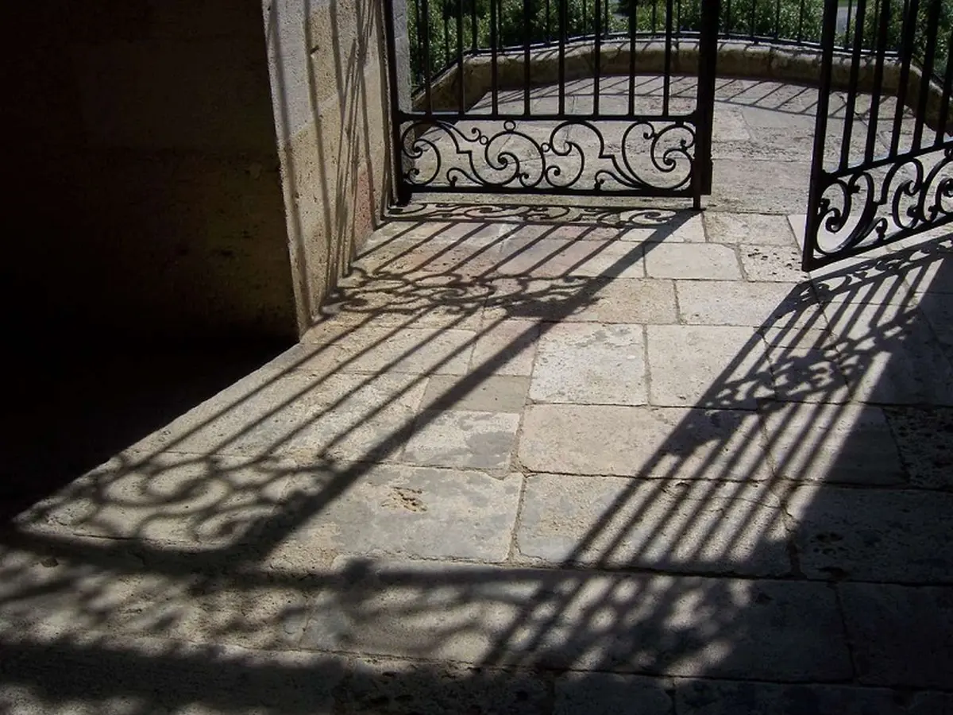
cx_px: 476
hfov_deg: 51.4
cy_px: 358
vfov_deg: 39.7
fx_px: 991
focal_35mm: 36
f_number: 4.5
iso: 80
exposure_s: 1/640
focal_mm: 6.2
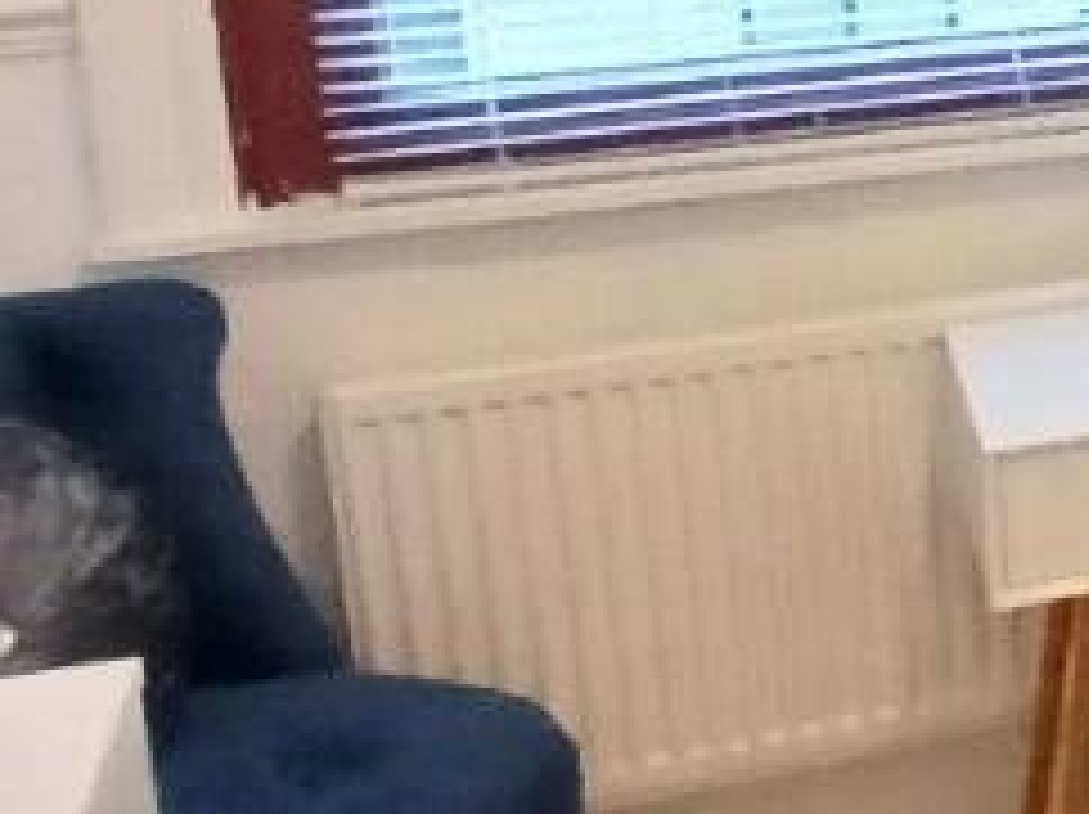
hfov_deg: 21.1
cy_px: -112
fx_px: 2263
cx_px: 1800
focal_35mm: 72
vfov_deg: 19.4
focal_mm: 1.4
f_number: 2.2
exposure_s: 1/20
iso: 800
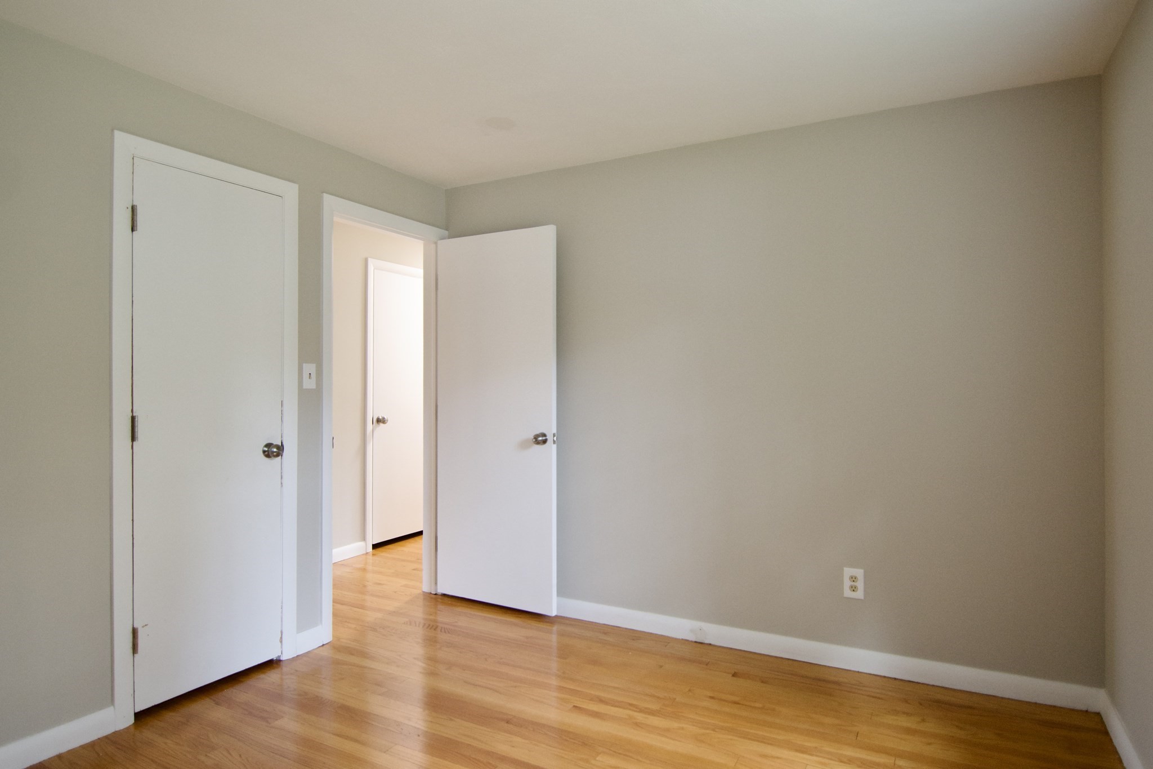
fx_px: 672
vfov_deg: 59.5
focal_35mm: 21
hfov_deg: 81.2
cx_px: 576
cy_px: 384
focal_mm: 14
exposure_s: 1/60
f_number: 2.8
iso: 1000
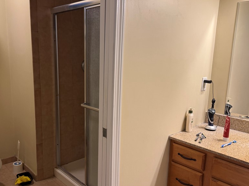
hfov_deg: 56.3
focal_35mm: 32
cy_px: 100
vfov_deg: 44.1
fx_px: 230
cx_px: 98
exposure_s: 1/60
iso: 125
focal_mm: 6.76
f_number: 1.78
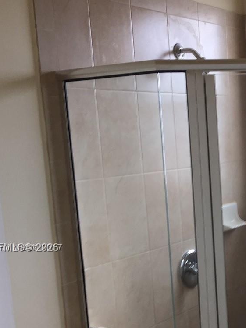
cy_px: 248
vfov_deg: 30.6
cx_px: 273
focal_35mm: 62
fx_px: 587
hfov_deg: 22.3
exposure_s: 1/60
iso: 40
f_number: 2.2
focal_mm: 4.15
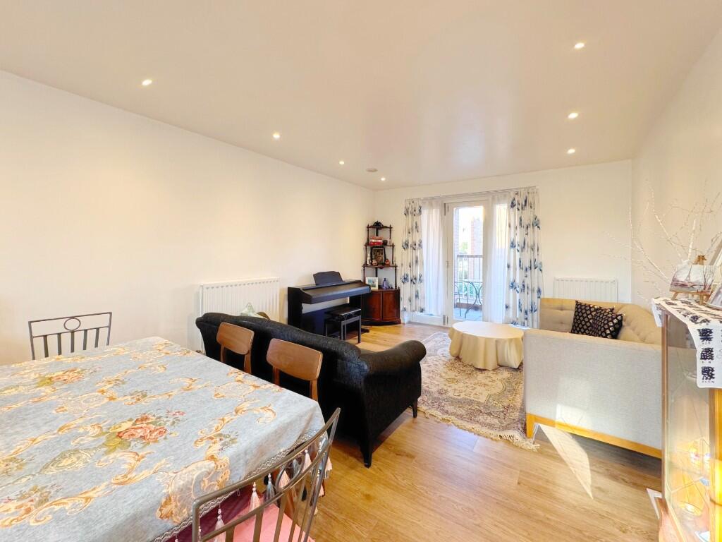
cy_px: 271
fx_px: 292
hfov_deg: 102.1
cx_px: 361
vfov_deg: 85.7
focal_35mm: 14
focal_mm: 2.22
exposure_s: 1/100
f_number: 2.2
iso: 200
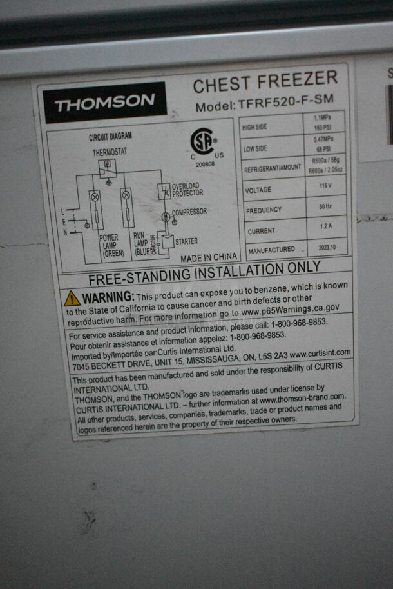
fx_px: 638
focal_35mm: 39
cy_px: 294
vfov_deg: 49.5
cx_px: 196
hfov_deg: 34.3
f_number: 4
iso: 10000
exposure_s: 1/640
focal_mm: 26
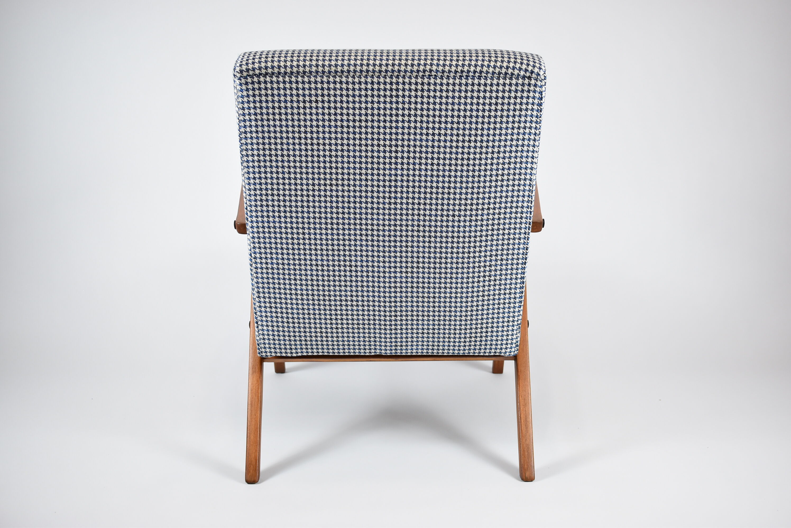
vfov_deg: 30.9
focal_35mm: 44
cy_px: 264
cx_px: 396
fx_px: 957
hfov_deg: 44.9
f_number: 5
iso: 800
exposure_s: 1/125
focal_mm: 29
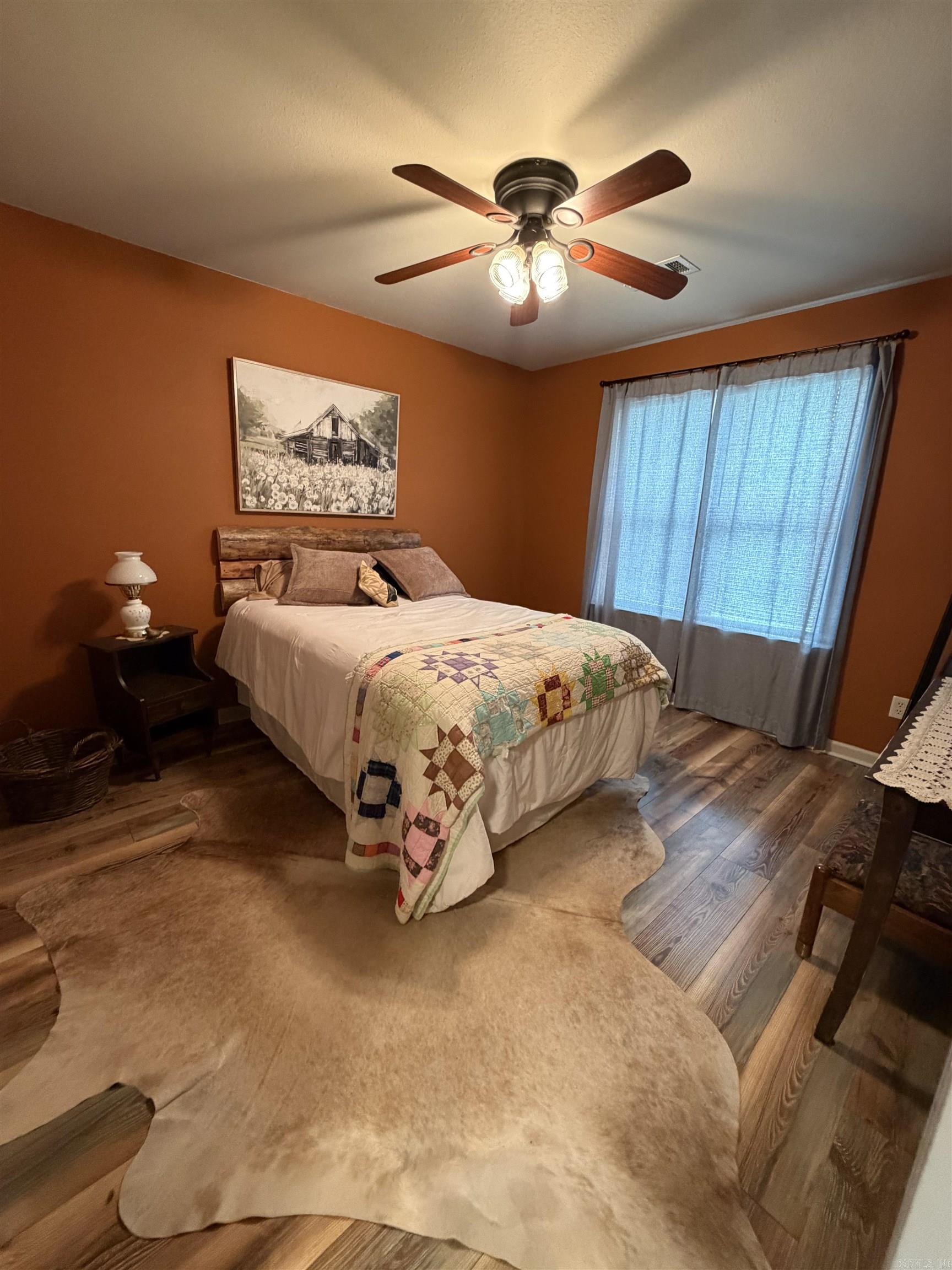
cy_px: 635
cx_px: 476
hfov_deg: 85.7
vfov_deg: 102.1
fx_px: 513
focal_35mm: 14
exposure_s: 1/60
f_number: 2.2
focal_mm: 2.22
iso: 500
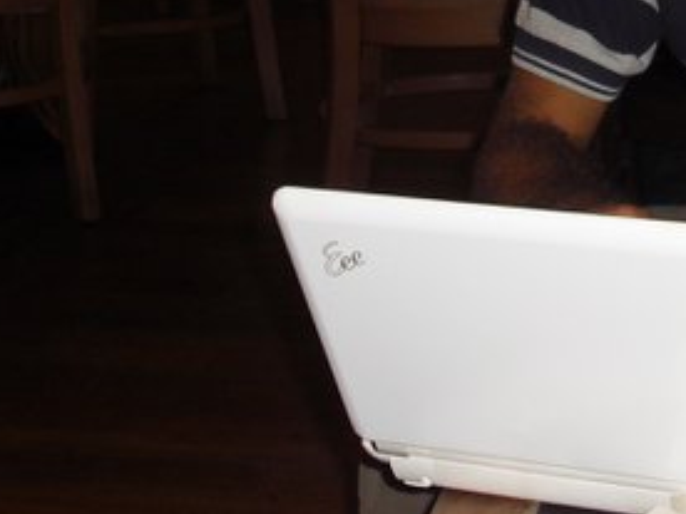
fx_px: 2180
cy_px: -30
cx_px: 676
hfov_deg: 17.5
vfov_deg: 13.2
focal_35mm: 110
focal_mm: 6.2
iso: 100
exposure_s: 1/60
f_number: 2.8
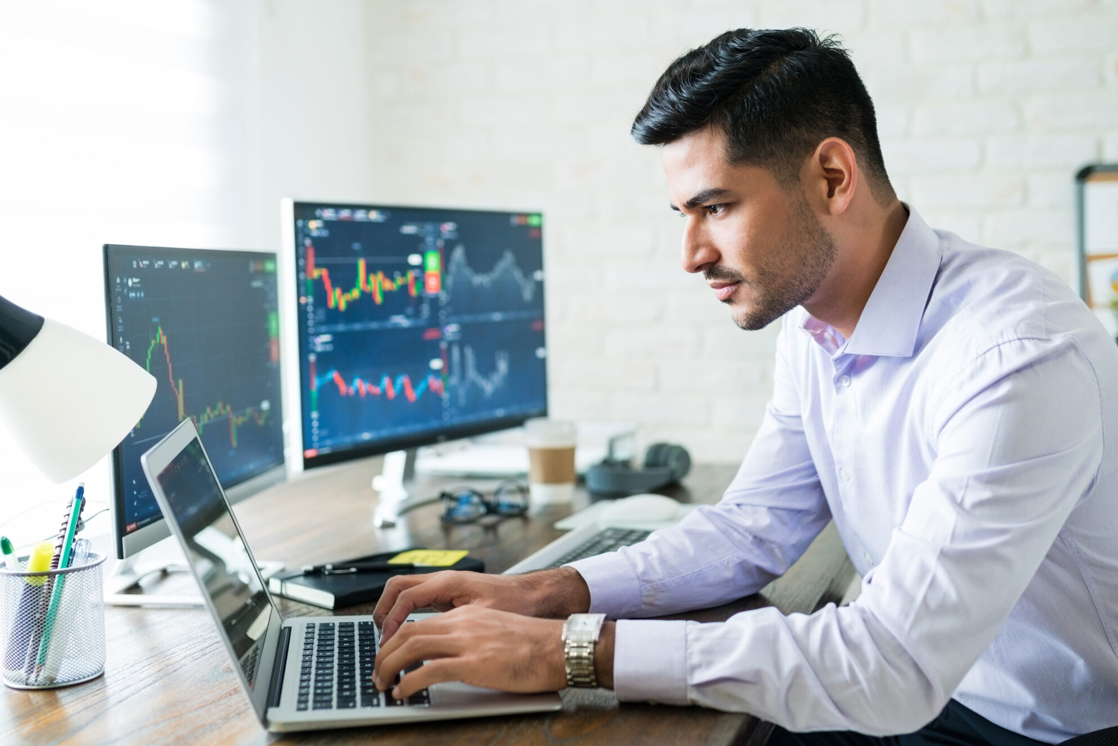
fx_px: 1398
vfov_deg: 29.9
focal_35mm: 45
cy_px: 366
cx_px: 594
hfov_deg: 43.6
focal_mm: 35
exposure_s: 1/100
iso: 800
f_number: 1.8
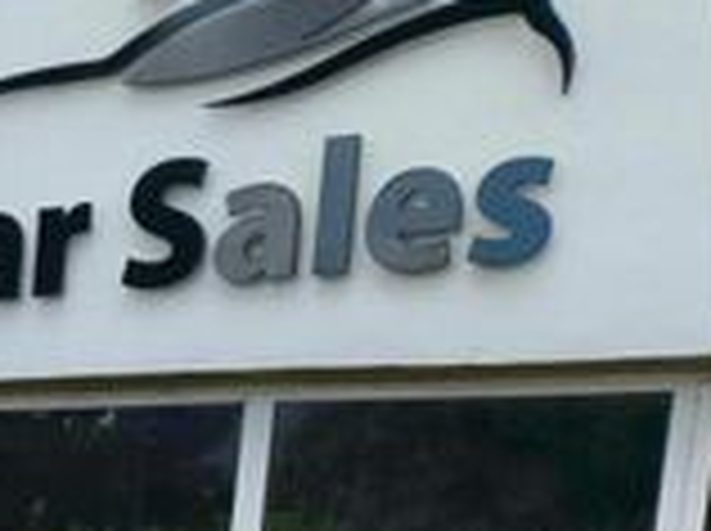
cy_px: 891
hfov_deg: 16.7
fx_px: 1948
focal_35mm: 95
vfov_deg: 14.1
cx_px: -616
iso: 50
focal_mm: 4.71
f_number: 1.7
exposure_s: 1/1324
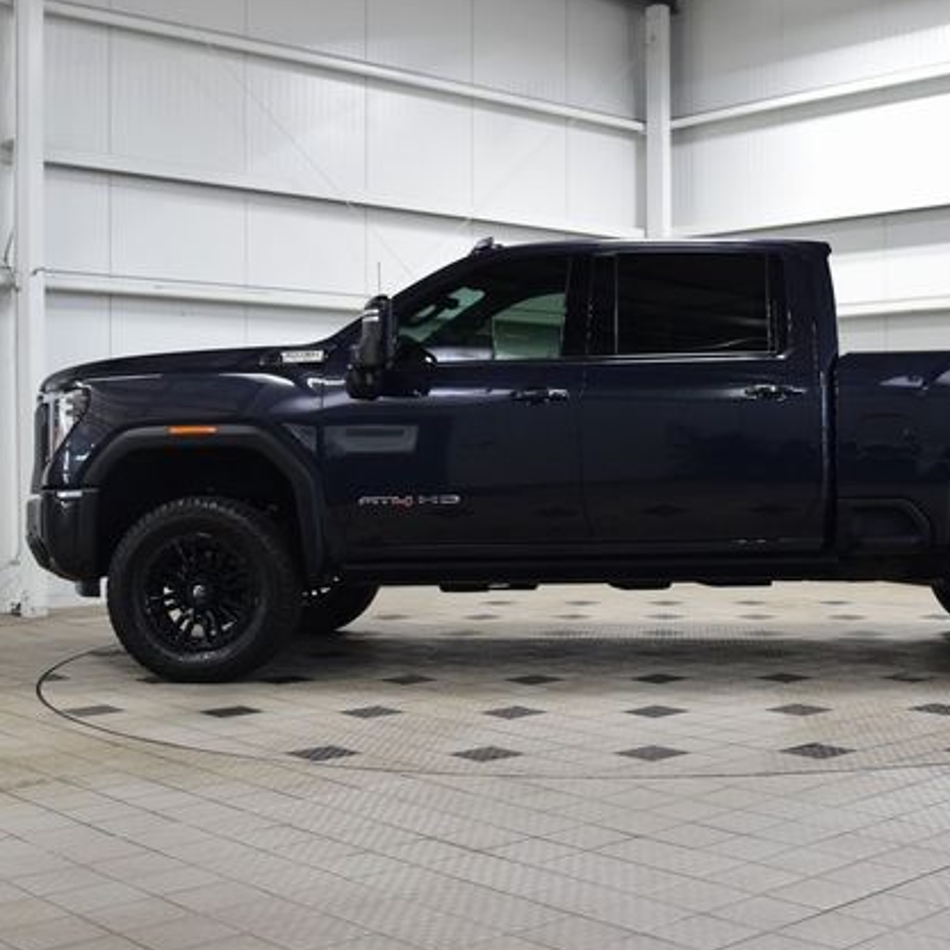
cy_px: 475
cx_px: 674
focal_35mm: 47
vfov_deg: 36.1
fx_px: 1459
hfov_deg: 35.5
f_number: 5.6
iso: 1600
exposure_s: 1/60
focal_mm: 24
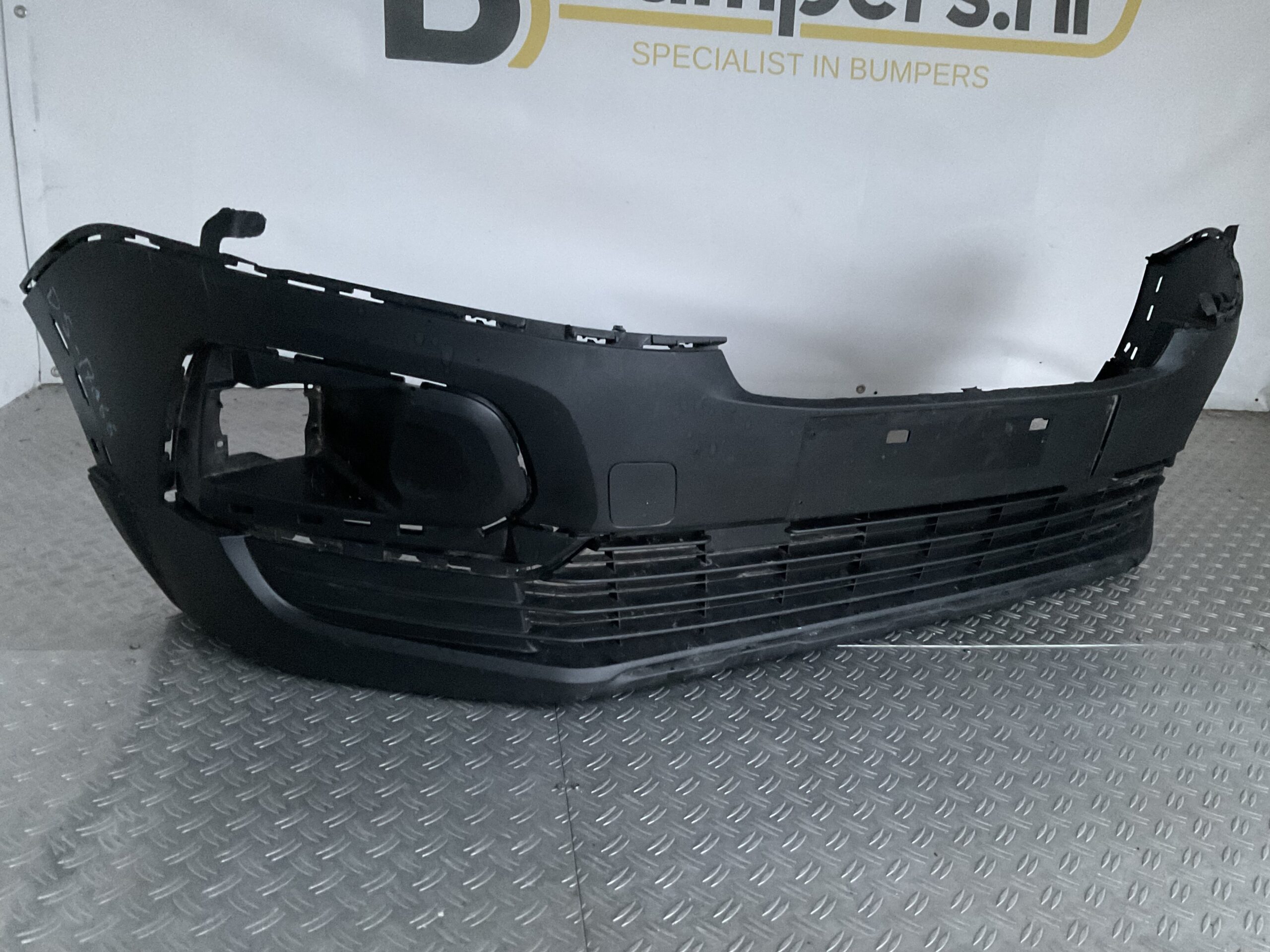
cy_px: 476
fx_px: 1064
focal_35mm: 29
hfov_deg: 61.7
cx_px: 635
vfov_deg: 48.2
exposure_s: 1/25
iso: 500
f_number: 1.8
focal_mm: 3
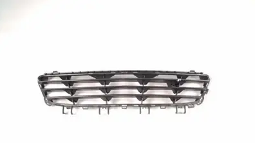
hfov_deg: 56.6
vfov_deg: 33.7
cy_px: 85
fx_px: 237
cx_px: 127
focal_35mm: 35
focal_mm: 22
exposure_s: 1/50
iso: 100
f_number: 8
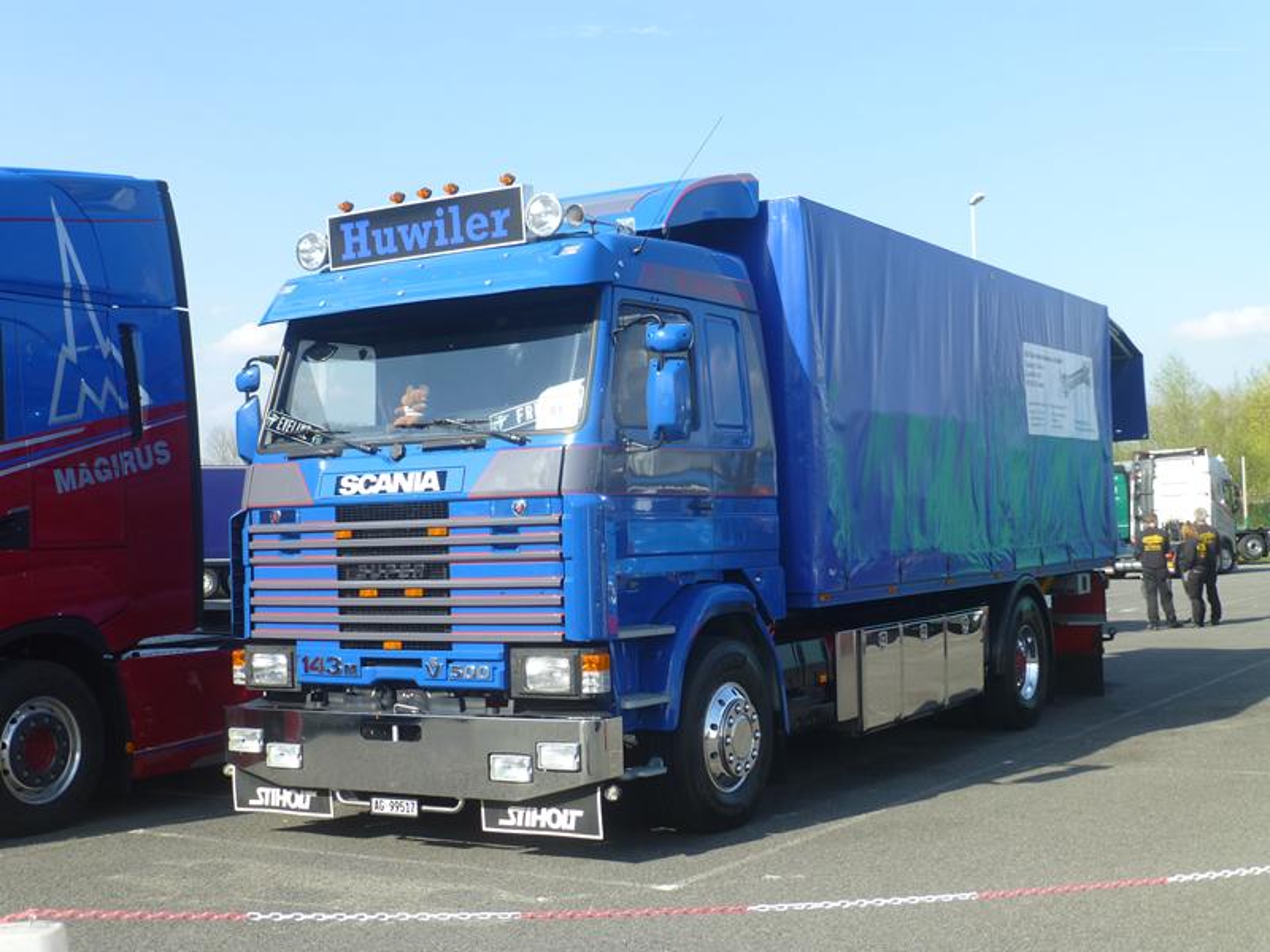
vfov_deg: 30.9
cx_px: 635
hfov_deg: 40.4
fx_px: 1724
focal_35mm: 47
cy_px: 476
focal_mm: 8.5
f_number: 4.2
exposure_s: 1/400
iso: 100
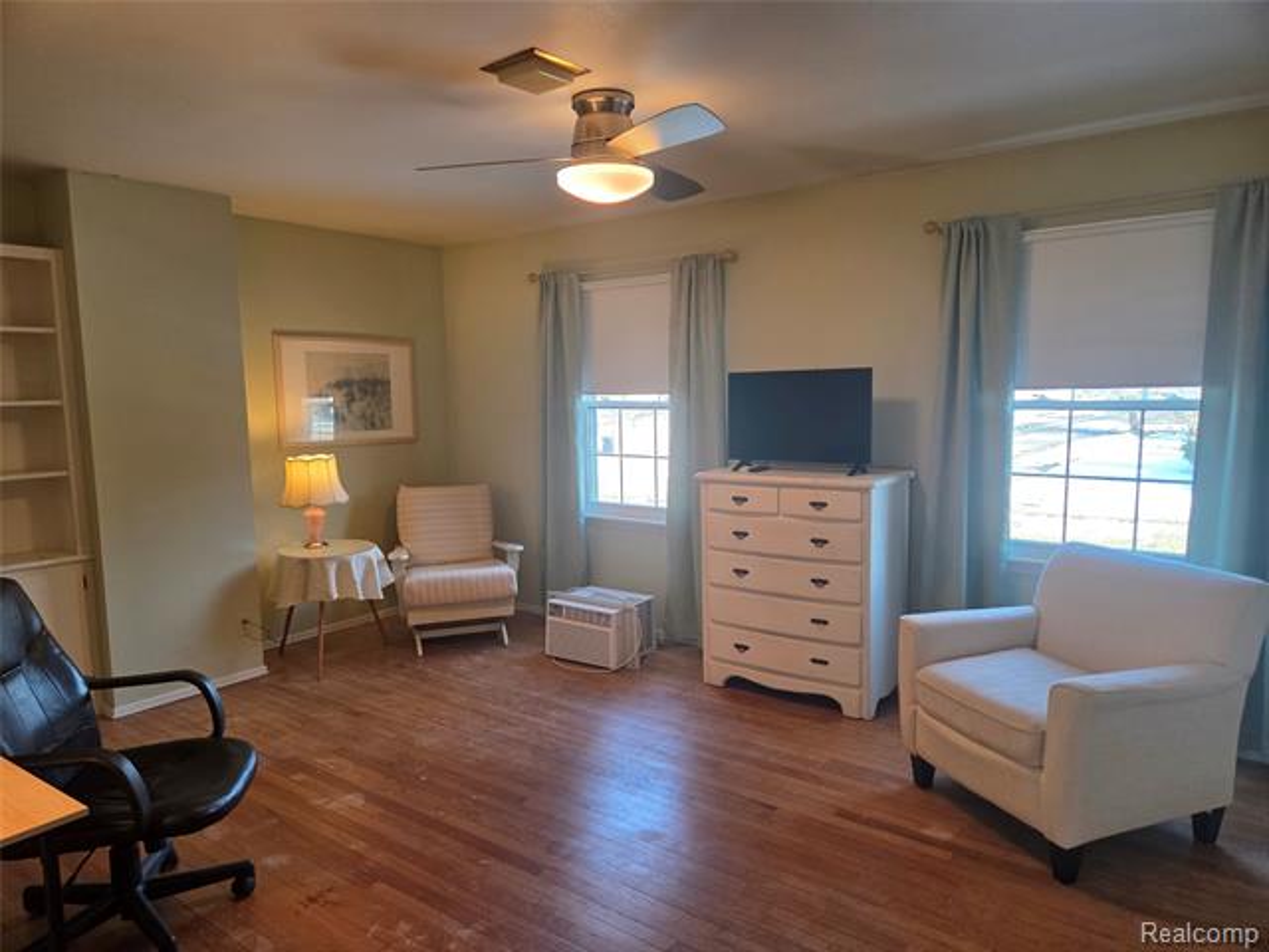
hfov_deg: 73.9
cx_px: 634
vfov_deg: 58.9
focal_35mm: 23
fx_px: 843
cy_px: 476
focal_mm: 5.4
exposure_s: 1/120
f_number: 1.8
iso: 160
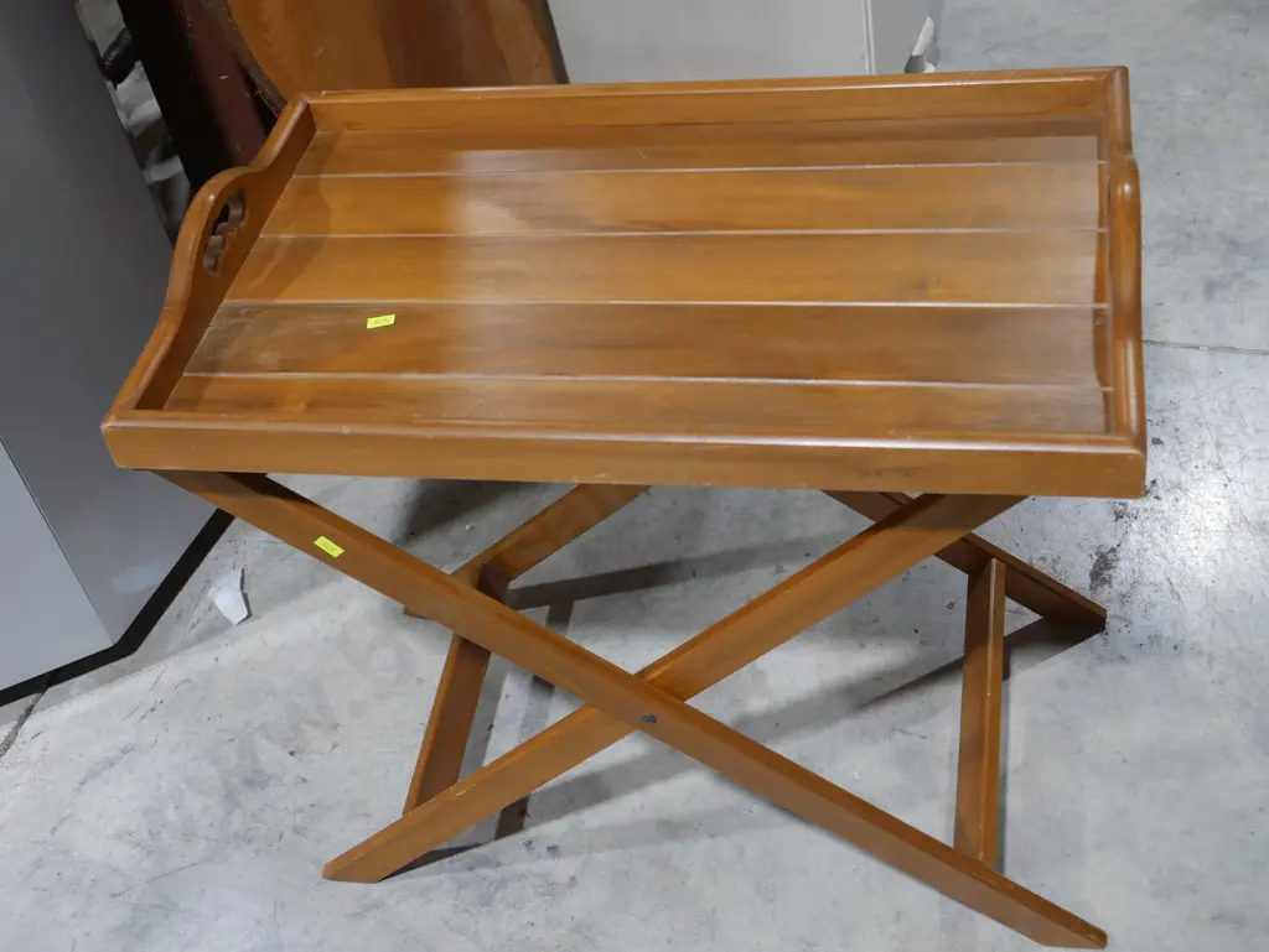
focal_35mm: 48
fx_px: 1760
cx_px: 634
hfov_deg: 39.6
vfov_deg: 30.3
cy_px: 476
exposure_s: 1/60
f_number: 5.2
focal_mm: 24
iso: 500
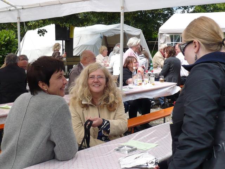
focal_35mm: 60
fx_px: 390
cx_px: 112
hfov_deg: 32.2
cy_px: 84
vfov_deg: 24.4
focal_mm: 6.6
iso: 100
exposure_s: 1/640
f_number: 3
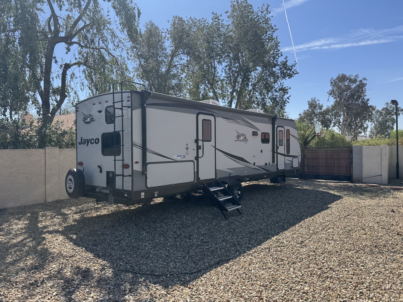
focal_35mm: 24
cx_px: 202
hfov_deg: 71.6
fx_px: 279
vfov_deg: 56.8
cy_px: 151
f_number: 1.78
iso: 80
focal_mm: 6.76
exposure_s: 1/4310
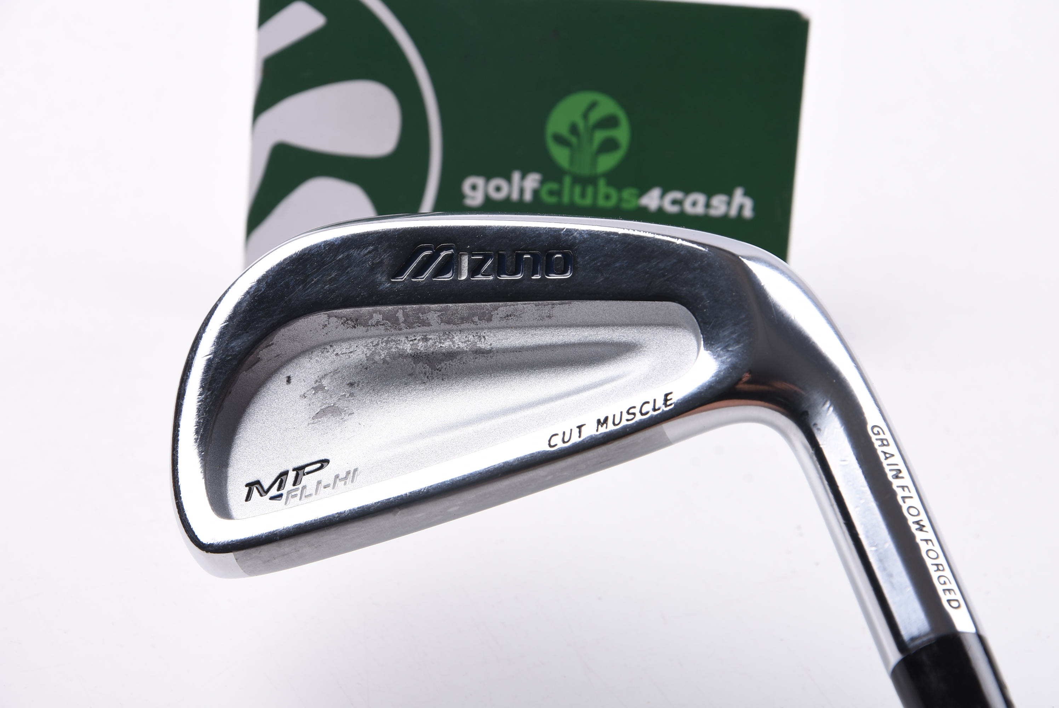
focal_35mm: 158
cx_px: 530
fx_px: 4637
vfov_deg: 8.7
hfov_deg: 13.0
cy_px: 354
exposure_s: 1/160
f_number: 13
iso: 100
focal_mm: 105
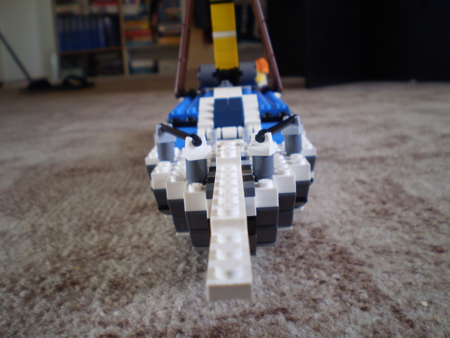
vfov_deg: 39.7
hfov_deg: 51.4
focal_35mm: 36
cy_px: 169
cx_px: 225
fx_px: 468
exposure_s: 1/15
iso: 125
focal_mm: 6.3
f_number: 3.1
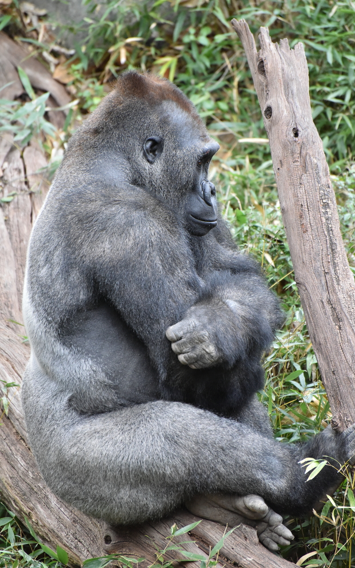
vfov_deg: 7.9
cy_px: 284
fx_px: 4117
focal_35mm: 266
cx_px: 181
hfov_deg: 4.9
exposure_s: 1/640
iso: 4500
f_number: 5.6
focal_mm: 260
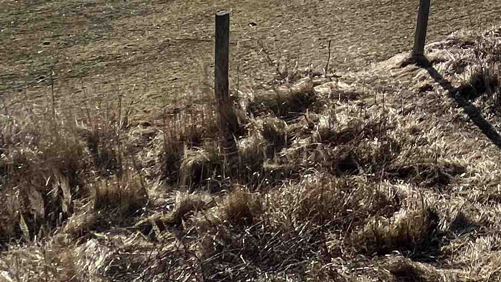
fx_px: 731
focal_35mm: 55
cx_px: 760
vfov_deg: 16.4
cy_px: -290
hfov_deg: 26.6
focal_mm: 1.57
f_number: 1.8
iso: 32
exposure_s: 1/3534
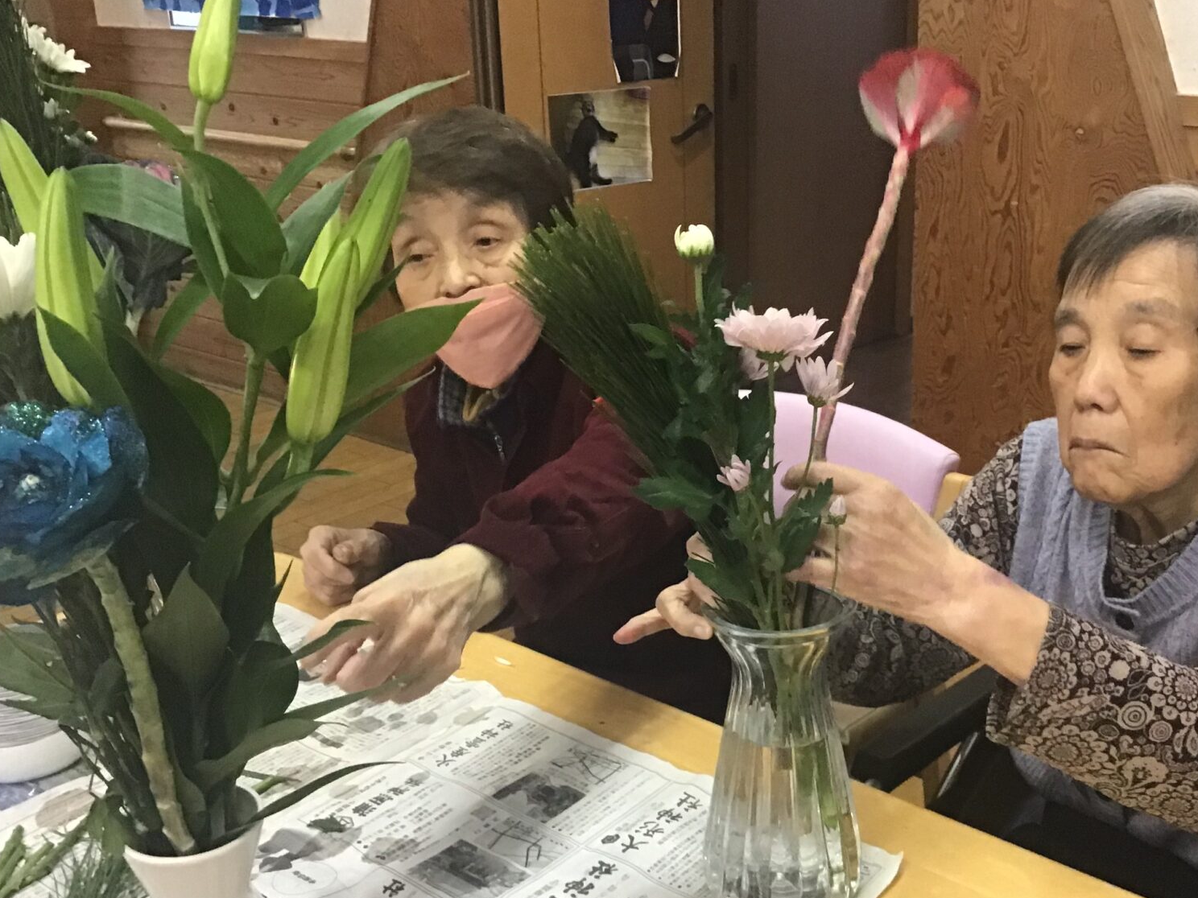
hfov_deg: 46.5
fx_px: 1384
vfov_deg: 35.9
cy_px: 524
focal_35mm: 40
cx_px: 727
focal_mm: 3.3
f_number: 2.4
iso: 200
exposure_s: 1/24
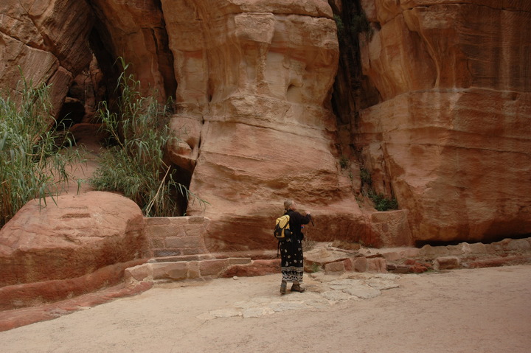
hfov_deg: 57.3
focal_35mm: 33
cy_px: 176
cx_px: 266
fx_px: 486
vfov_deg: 39.9
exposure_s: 1/125
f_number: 5.6
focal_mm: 22
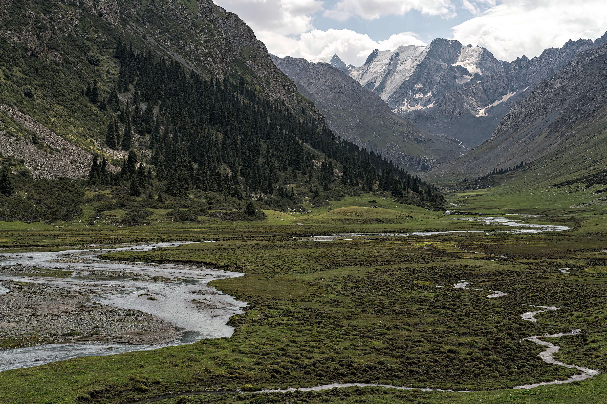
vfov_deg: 26.0
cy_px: 202
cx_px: 304
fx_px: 877
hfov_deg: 38.2
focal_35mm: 52
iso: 100
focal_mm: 52
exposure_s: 1/125
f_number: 11
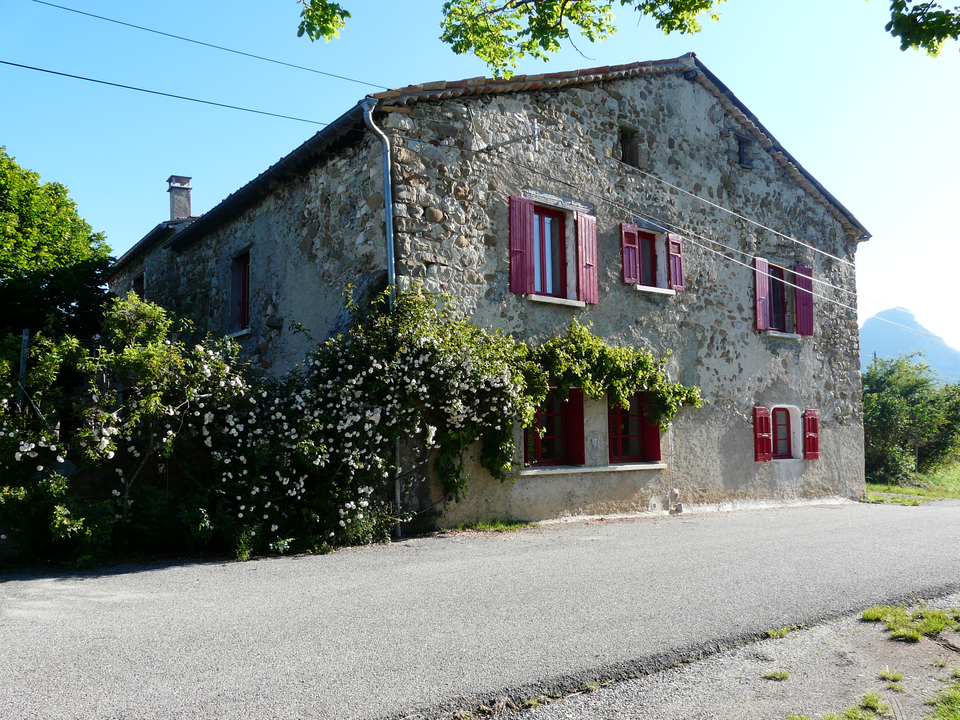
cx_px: 480
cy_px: 360
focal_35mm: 28
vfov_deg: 49.7
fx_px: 777
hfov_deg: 63.4
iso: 100
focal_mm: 4.6
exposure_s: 1/250
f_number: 5.6
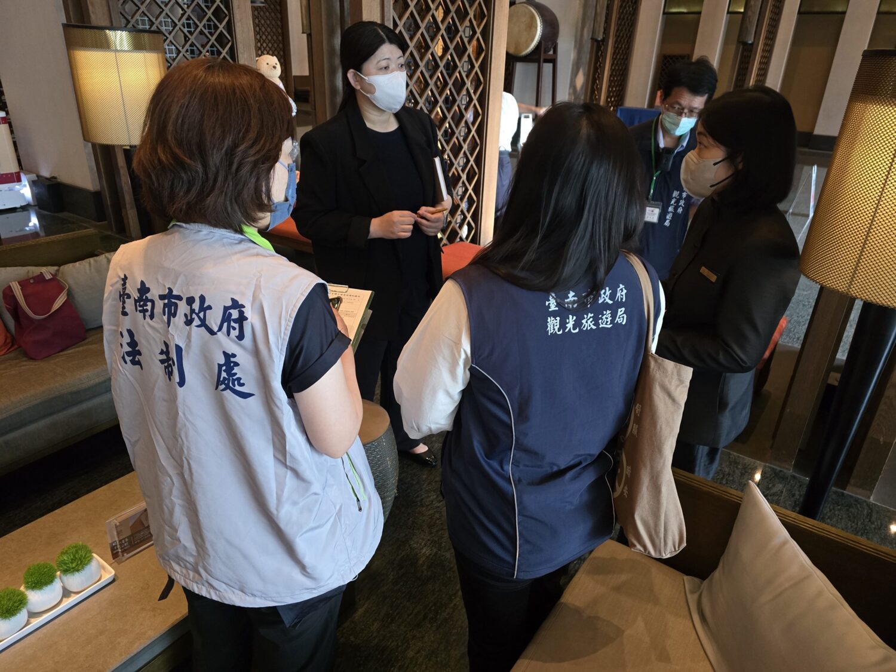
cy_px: 336
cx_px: 448
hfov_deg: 73.9
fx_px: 595
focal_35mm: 23
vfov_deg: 58.9
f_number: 1.7
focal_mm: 6.3
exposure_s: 1/60
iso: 640
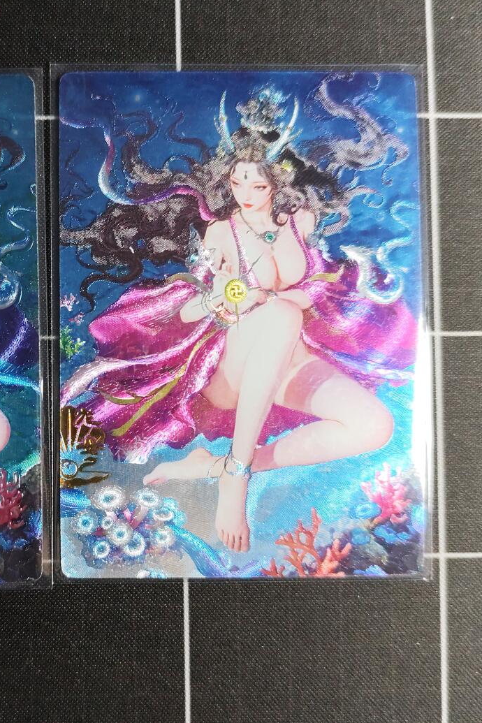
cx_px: 99
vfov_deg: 43.6
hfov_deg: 29.2
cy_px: 361
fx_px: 904
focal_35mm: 45
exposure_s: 1/50
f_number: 1.65
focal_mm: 6.14
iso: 320
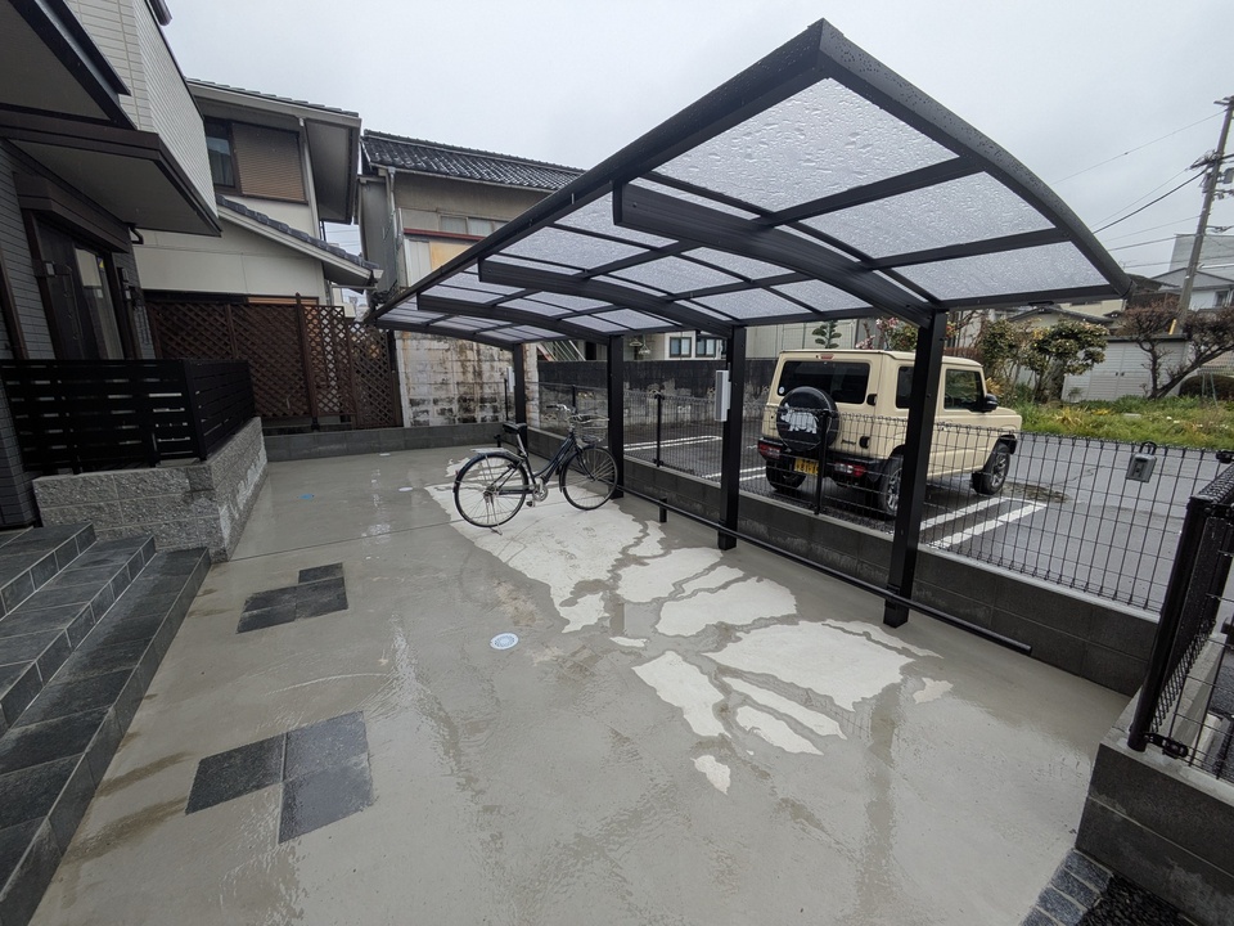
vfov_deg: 85.7
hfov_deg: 102.1
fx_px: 499
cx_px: 617
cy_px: 463
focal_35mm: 14
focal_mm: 1.83
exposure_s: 1/782
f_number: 2.2
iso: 50
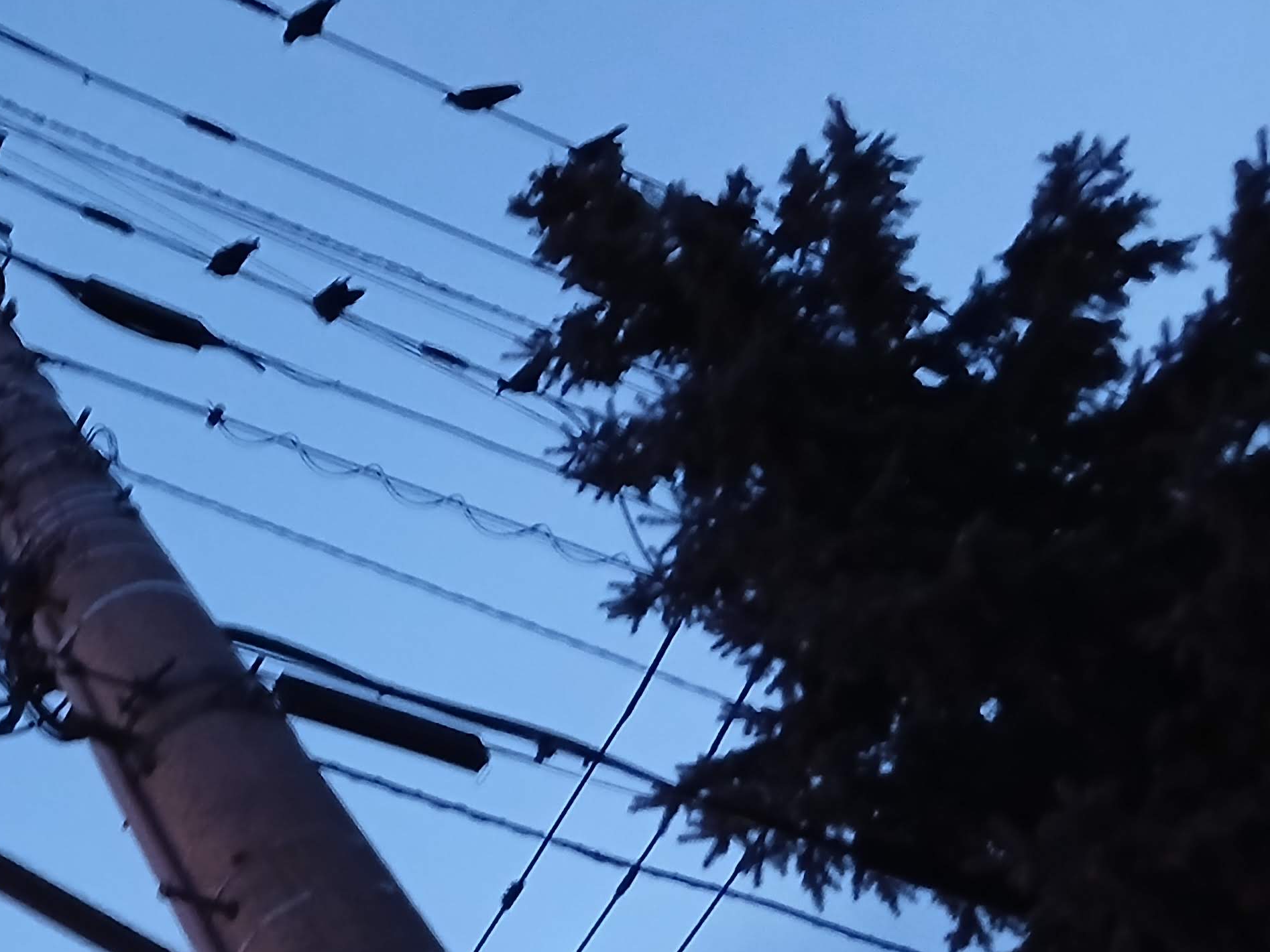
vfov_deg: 26.1
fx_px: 2055
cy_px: 451
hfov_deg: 31.2
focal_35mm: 56
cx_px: -65
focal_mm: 3.86
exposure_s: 1/20
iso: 800
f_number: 1.8
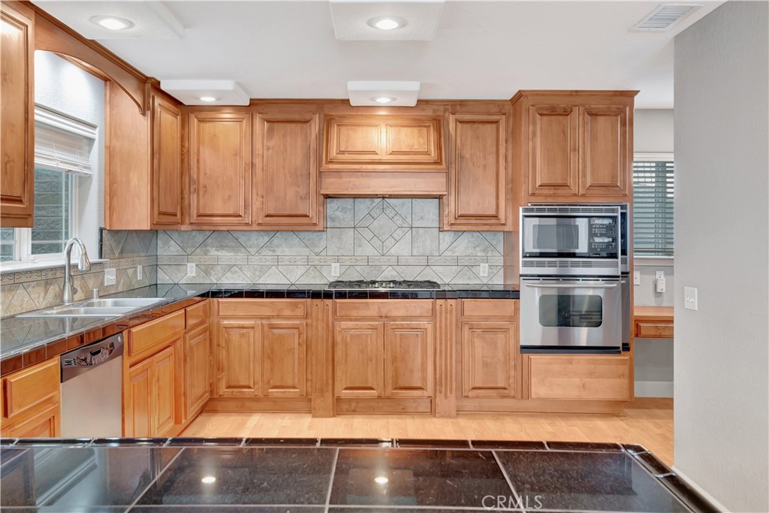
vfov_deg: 45.0
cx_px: 384
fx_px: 620
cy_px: 256
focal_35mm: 29
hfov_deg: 63.7
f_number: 8
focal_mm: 29
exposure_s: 1/1.25
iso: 200
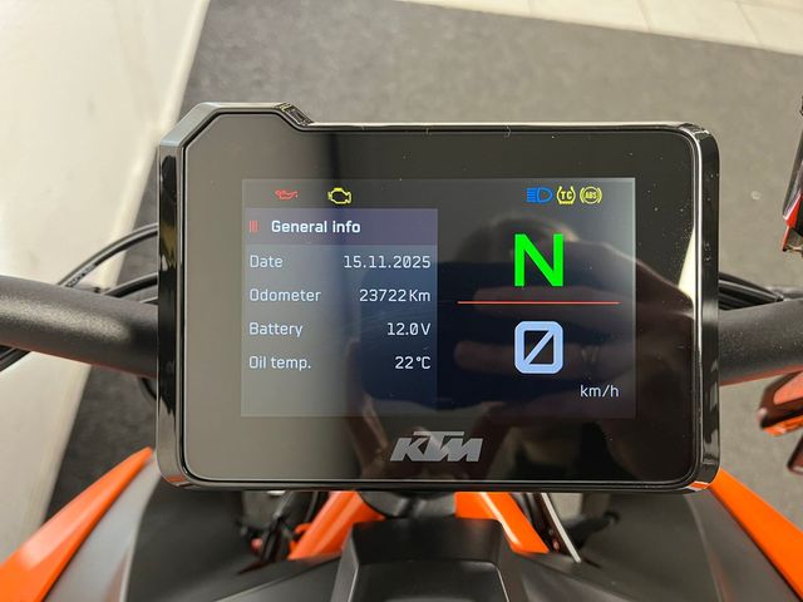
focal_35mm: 26
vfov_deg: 53.1
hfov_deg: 67.3
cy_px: 301
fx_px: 603
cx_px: 402
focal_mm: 5.1
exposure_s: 1/57
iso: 500
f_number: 1.6
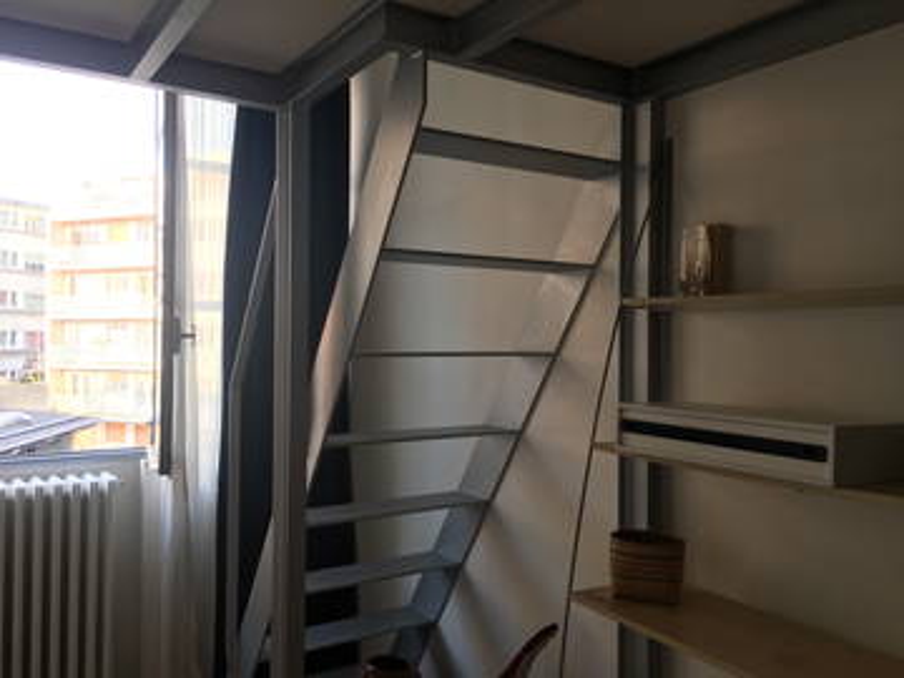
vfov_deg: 48.2
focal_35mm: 29
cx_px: 452
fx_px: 757
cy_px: 339
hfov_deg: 61.7
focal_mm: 4.15
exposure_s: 1/50
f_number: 2.2
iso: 32
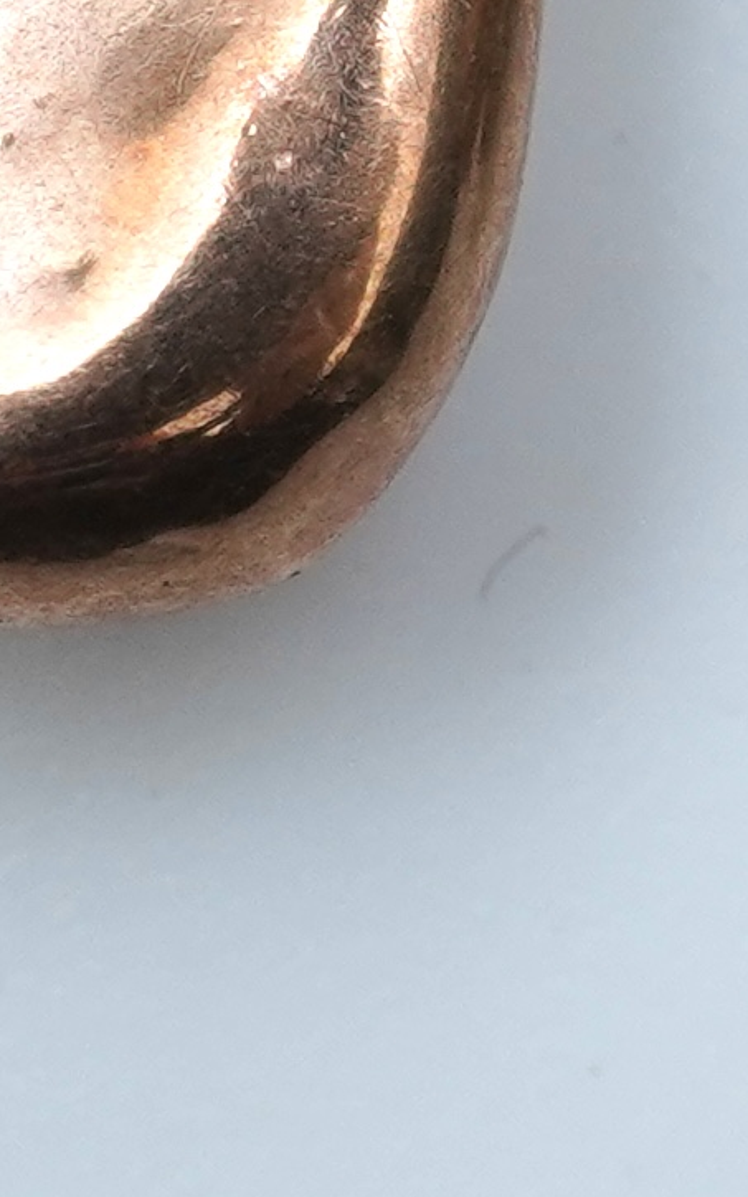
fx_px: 8123
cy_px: -859
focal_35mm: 249
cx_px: 2140
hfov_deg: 5.0
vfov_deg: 8.2
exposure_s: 1/125
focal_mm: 30
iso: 640
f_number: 20
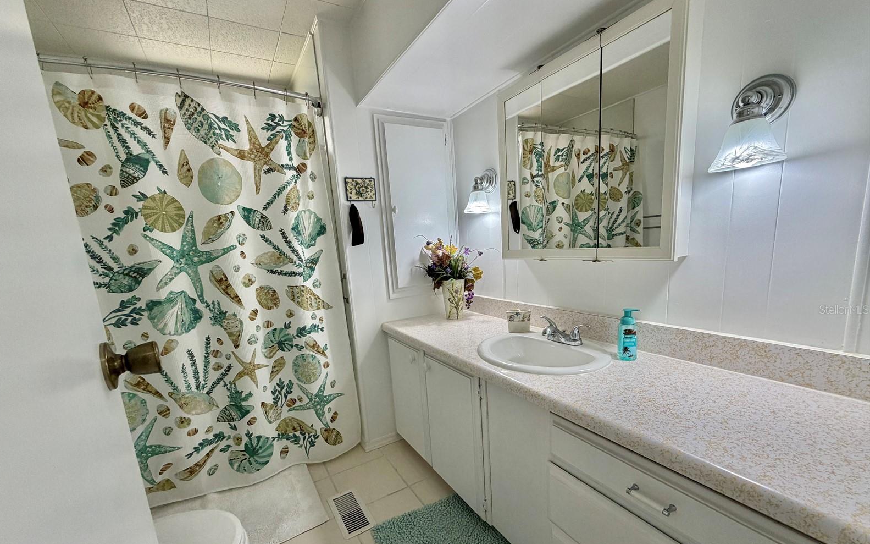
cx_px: 431
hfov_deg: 101.5
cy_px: 309
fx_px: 356
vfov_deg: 74.4
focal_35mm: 15
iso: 160
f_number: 2.2
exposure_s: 1/120
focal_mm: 2.22
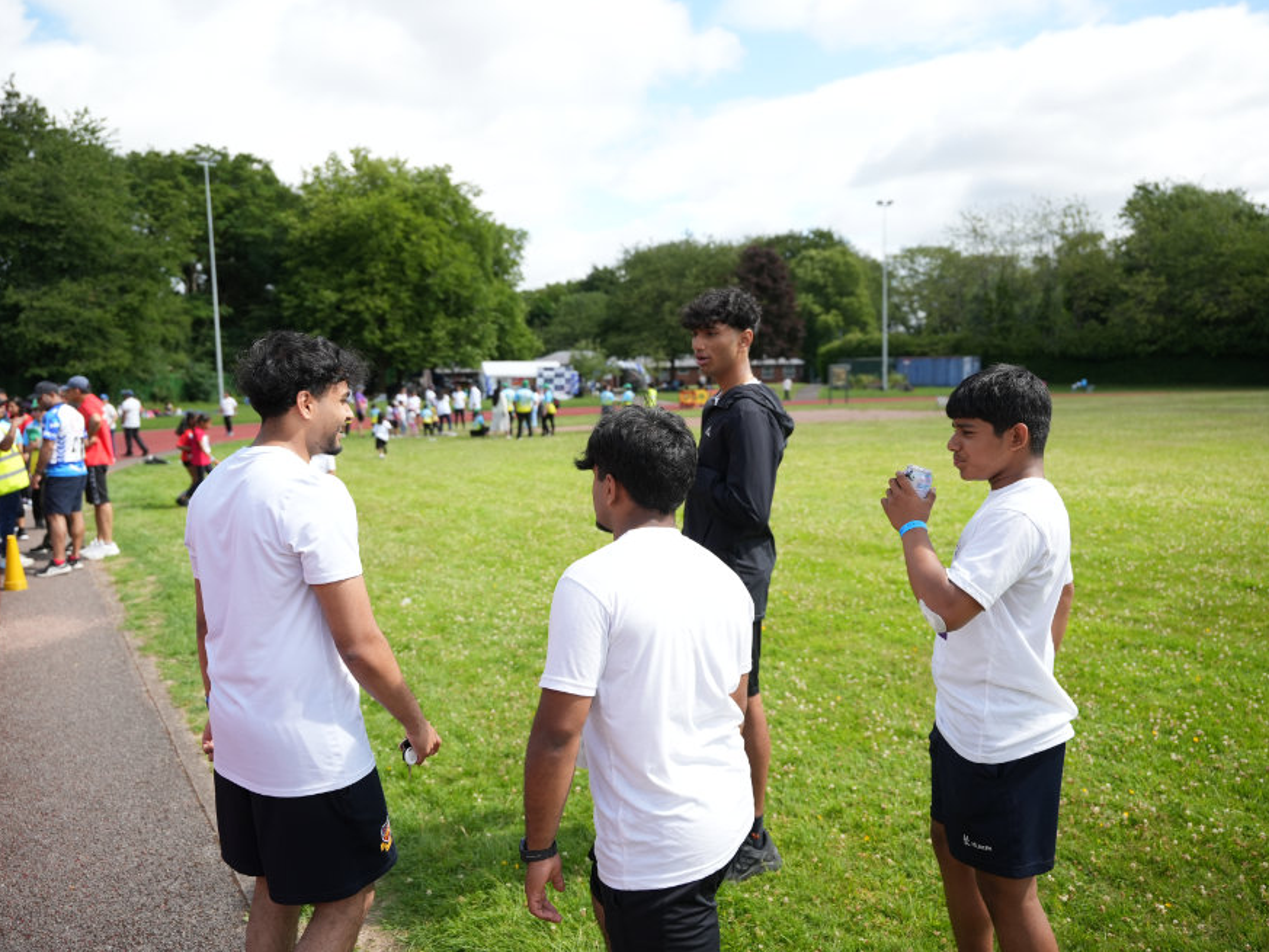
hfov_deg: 65.3
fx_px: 990
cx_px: 599
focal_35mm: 27
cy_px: 470
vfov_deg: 51.4
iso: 400
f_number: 2.8
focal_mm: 24
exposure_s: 1/4000
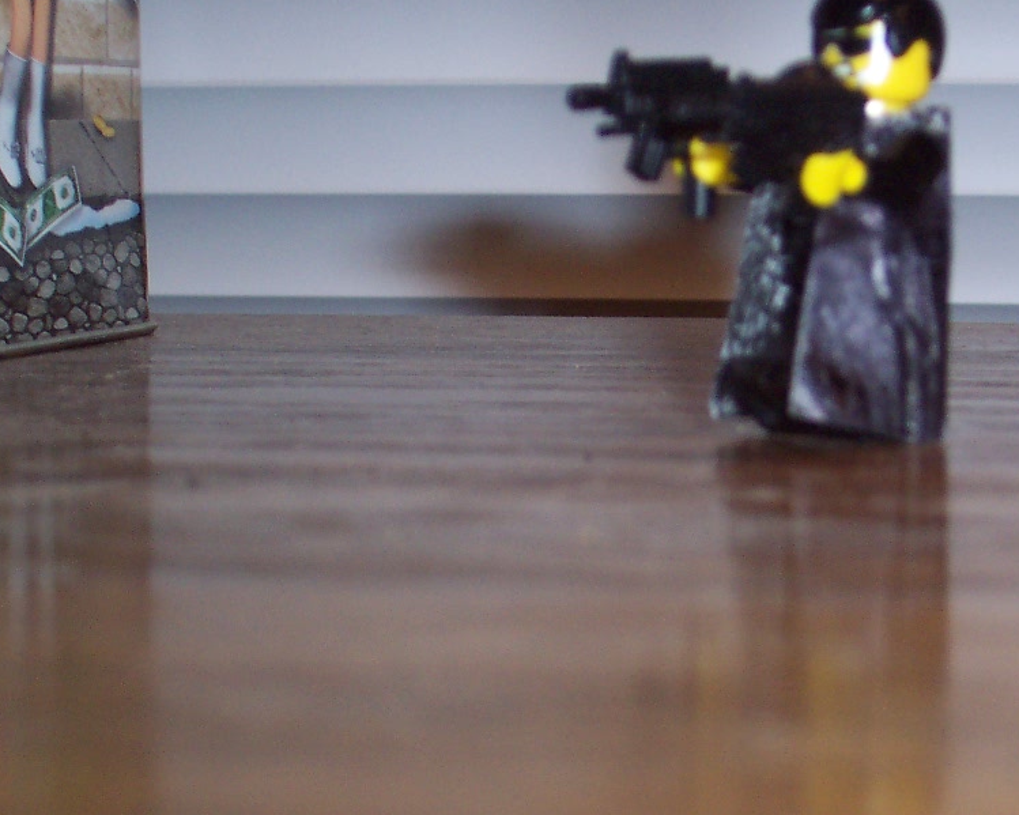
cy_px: 493
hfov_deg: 17.2
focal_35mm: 111
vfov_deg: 13.9
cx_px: 720
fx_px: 3347
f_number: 4
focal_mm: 10.8
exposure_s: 1/90
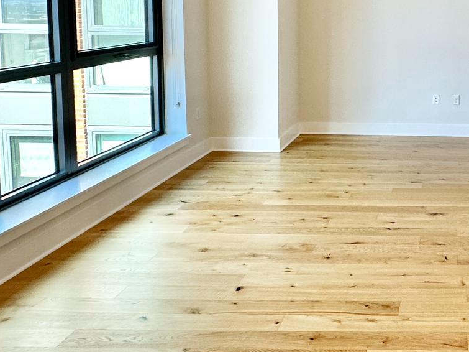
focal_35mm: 38
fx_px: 515
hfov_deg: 43.0
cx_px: 457
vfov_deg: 35.9
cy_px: 49
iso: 100
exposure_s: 1/120
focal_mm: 2.22
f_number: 2.2
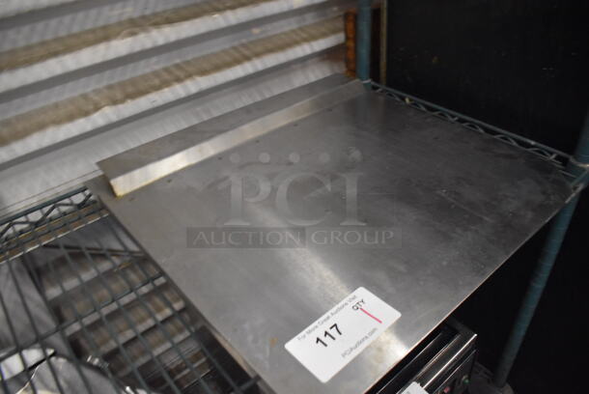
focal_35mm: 27
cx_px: 294
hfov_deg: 67.3
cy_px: 197
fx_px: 442
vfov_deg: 48.0
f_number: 3.5
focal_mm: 18
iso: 3600
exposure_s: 1/125
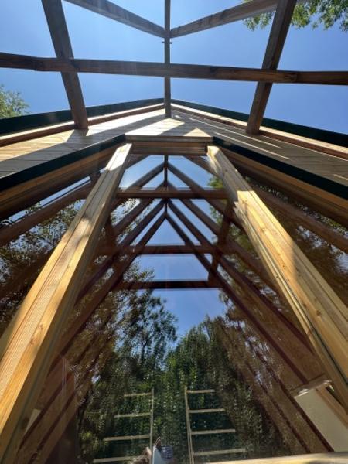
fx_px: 188
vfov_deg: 102.1
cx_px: 174
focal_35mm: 14
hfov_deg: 85.7
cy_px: 232
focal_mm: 2.22
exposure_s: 1/824
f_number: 2.2
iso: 50
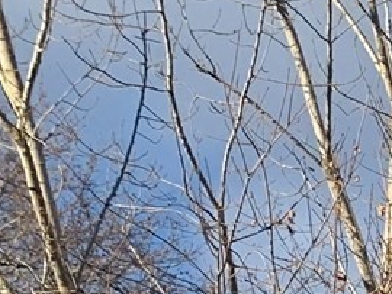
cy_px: 894
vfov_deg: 6.8
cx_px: 1233
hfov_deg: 8.3
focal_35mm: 197
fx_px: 2233
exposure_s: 1/1427
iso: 25
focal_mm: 4.25
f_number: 1.8
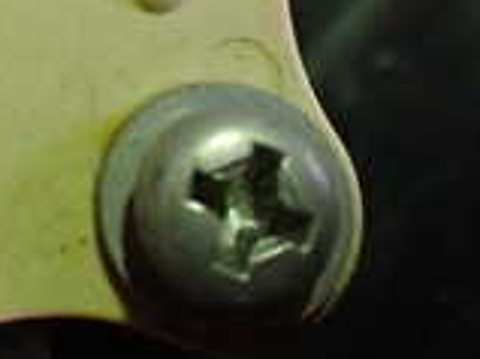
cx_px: -242
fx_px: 1566
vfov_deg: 12.3
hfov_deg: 16.0
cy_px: -226
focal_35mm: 113
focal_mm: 5.4
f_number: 2.3
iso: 800
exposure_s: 1/60
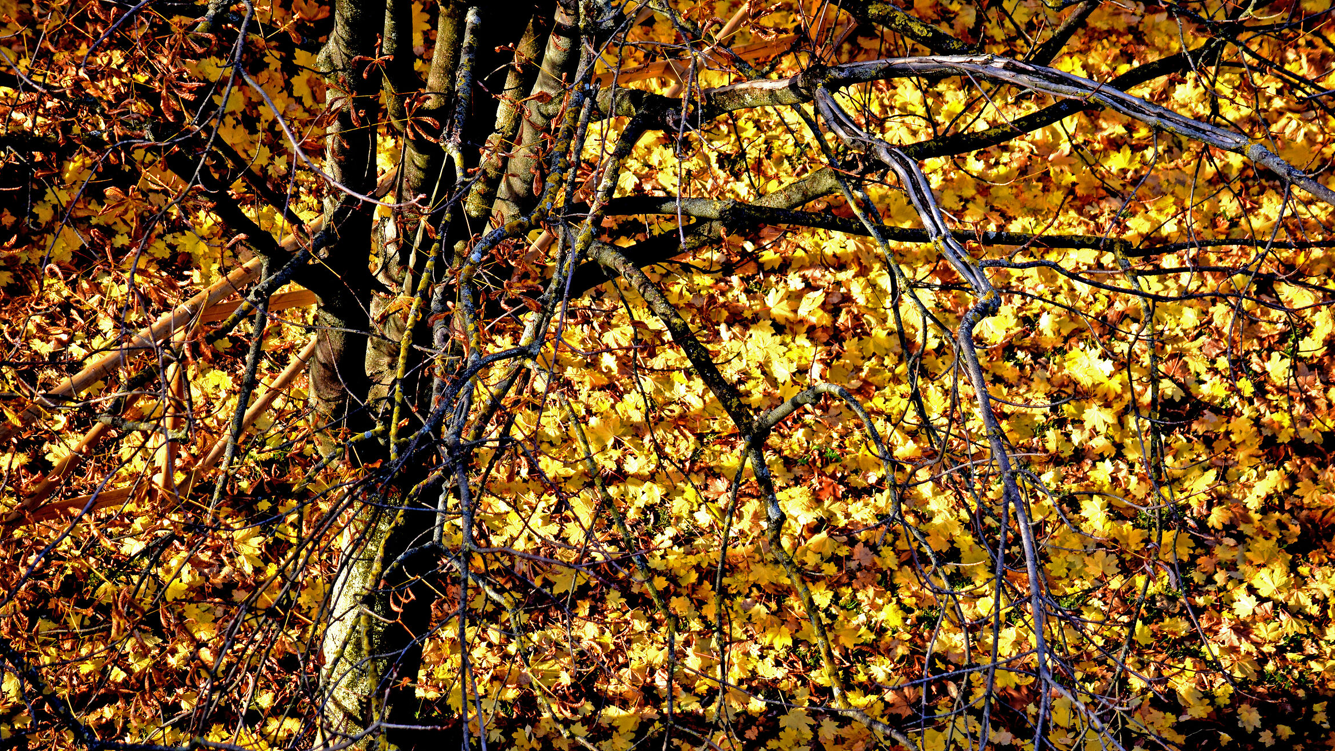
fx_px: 7470
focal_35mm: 211
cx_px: 683
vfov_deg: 5.8
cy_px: 349
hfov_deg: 10.2
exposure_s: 1/500
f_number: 5.6
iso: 400
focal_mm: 130
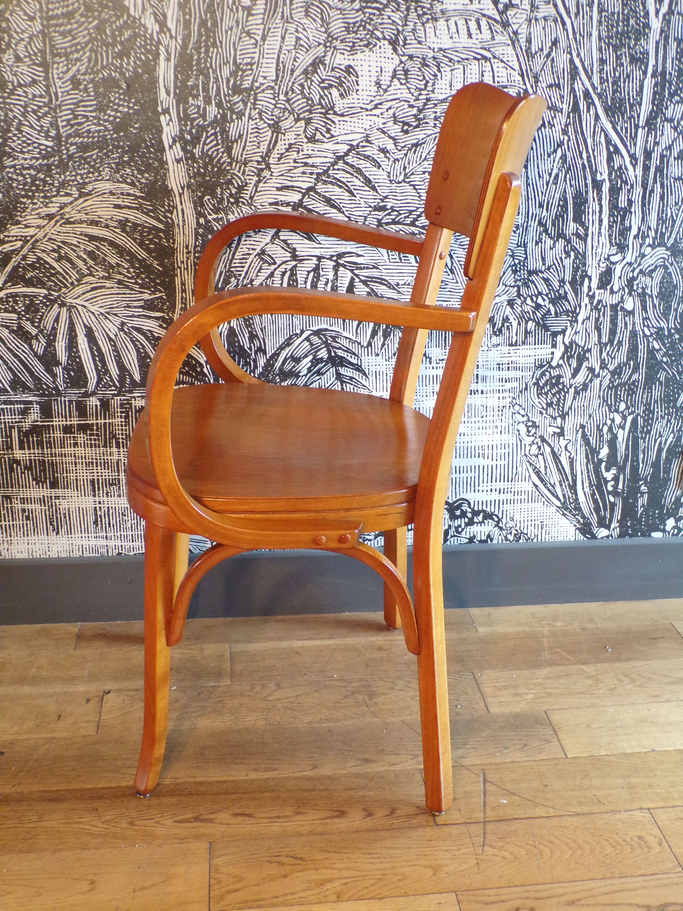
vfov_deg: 50.1
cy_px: 456
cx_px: 342
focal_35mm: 37
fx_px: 973
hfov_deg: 38.7
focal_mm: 6.6
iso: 398
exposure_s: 1/17
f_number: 3.3
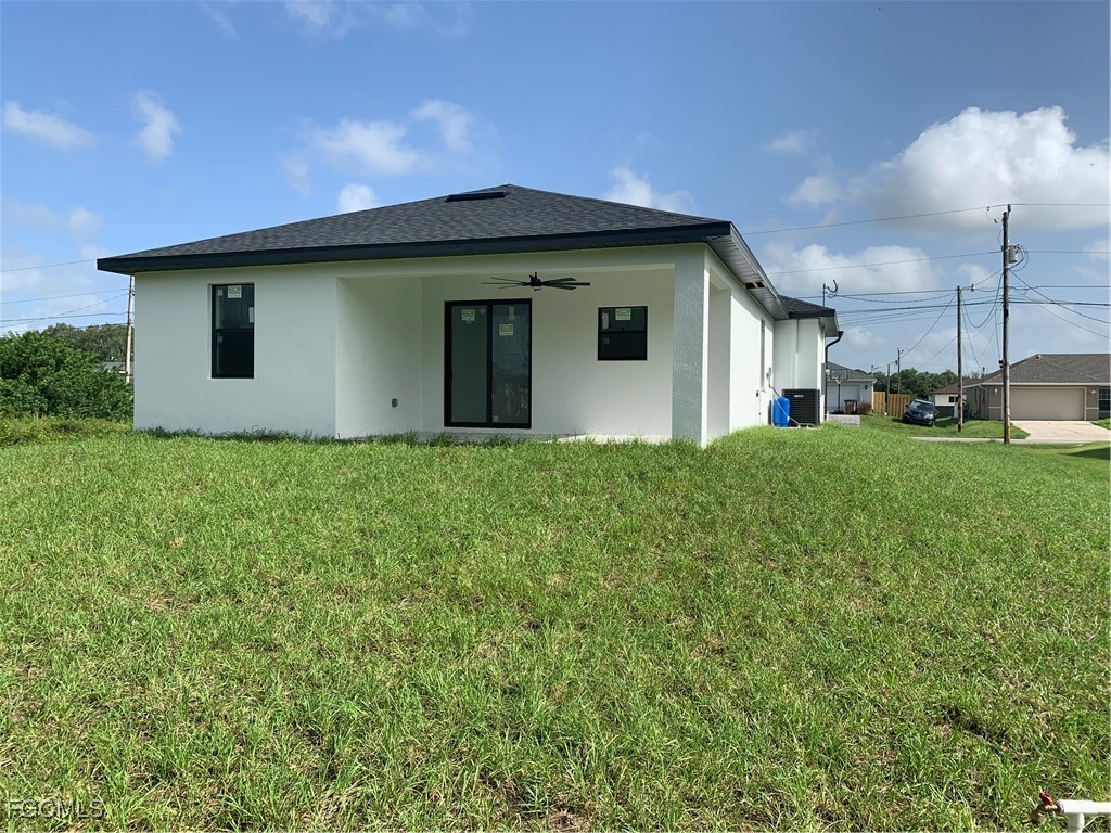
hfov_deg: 67.3
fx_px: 834
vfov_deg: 53.1
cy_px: 416
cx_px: 556
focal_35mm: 26
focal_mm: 4.25
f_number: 1.8
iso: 25
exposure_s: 1/2257
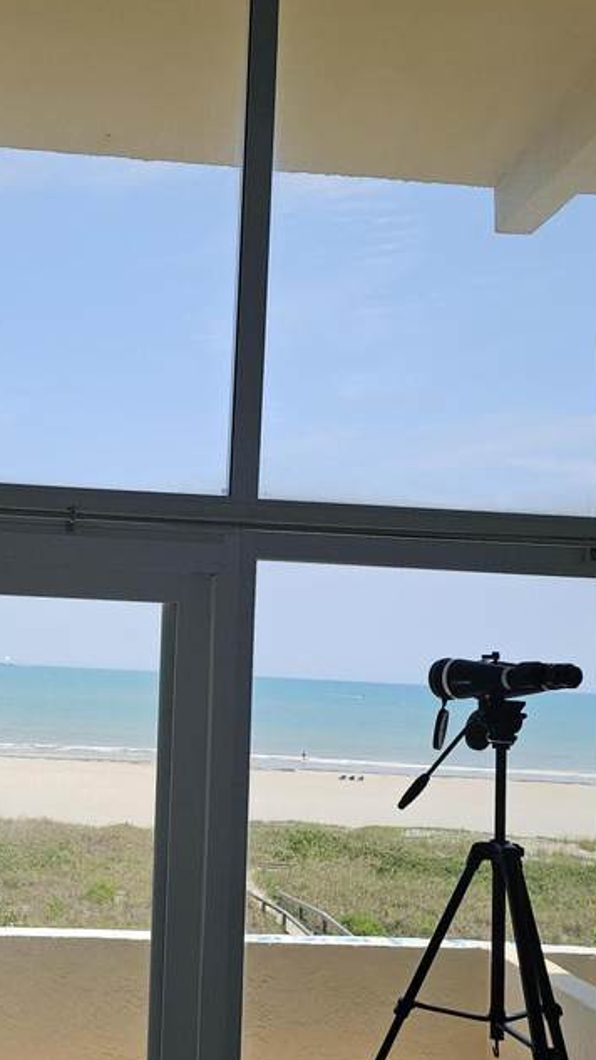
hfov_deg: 30.1
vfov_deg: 52.7
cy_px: 574
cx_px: 84
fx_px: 1068
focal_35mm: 38
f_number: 1.7
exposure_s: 1/321
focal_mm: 6.3
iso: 10
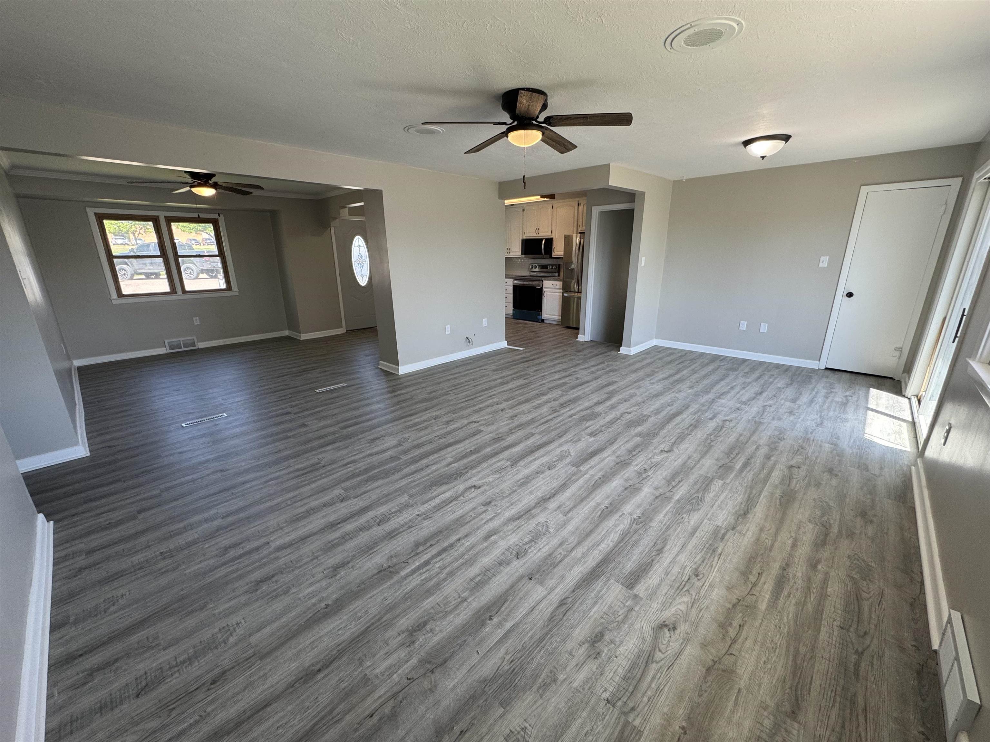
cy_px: 371
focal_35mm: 14
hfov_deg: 102.1
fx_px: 400
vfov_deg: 85.7
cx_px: 495
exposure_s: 1/120
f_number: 2.2
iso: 100
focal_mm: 2.22
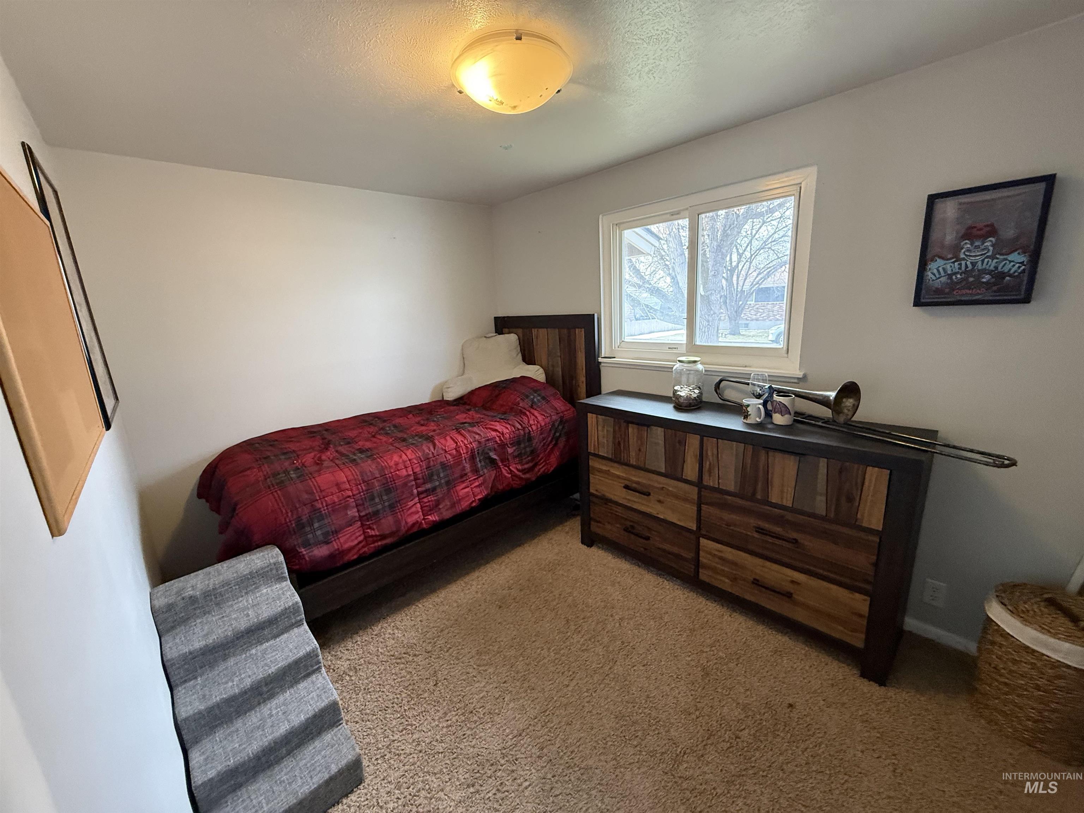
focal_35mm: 14
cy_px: 406
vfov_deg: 85.7
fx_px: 438
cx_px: 542
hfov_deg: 102.1
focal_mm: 2.22
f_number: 2.2
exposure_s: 1/60
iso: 500
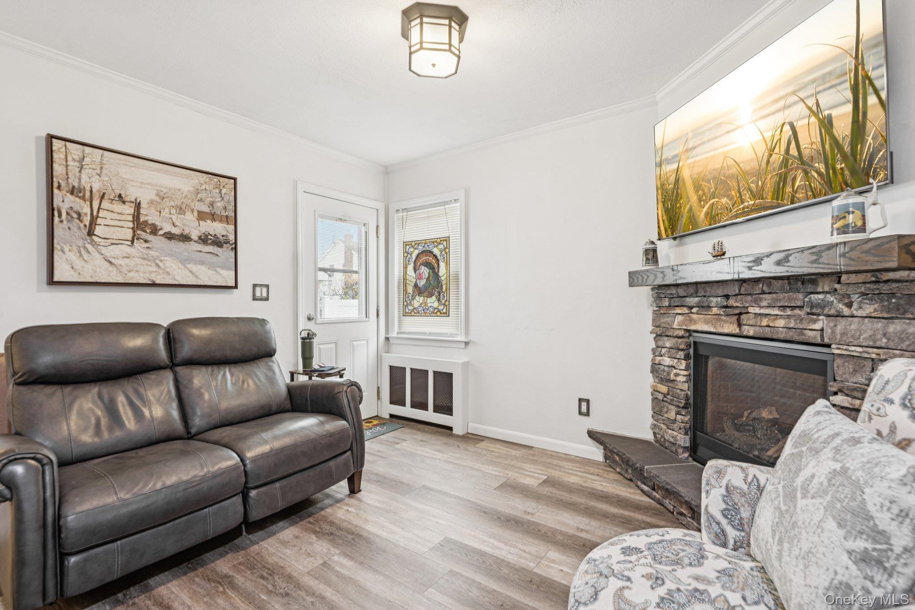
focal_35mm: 16
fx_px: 407
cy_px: 305
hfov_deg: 96.7
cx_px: 458
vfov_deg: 73.7
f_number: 8
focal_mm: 16
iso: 250
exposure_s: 1/4
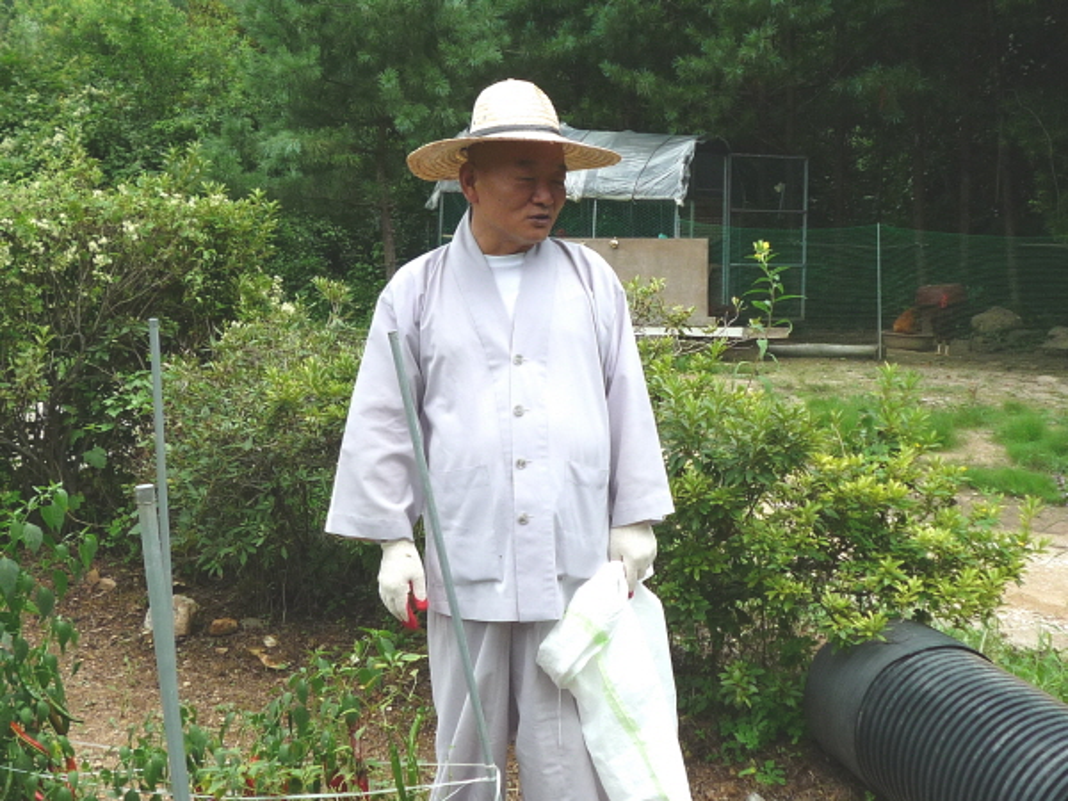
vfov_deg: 24.8
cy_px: 400
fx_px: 1820
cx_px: 534
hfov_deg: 32.7
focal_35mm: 59
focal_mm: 5.8
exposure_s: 1/320
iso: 100
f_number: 3.6
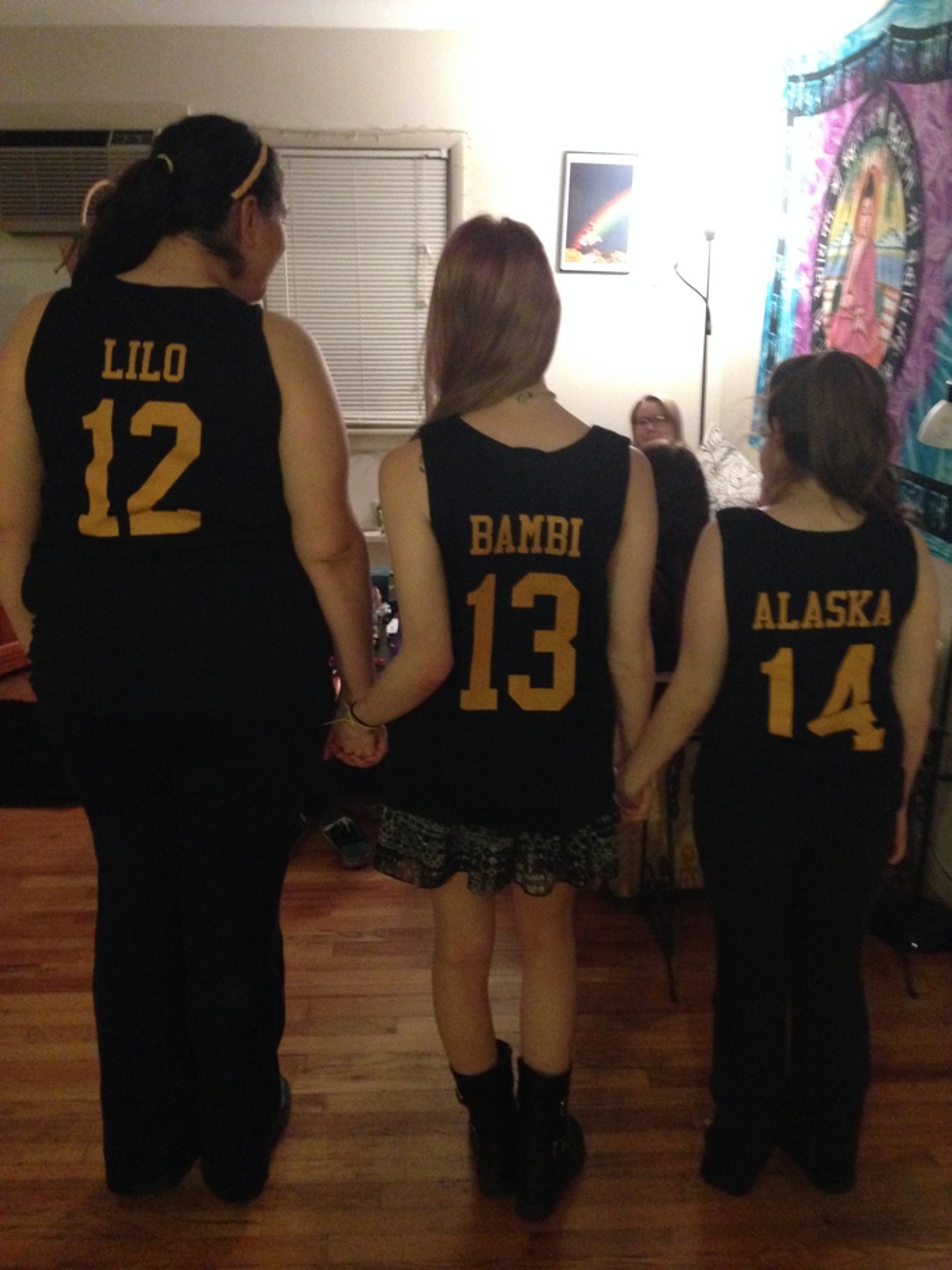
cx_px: 476
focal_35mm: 33
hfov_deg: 42.9
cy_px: 635
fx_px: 1210
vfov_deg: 55.4
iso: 640
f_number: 2.4
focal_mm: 4.12
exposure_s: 1/15
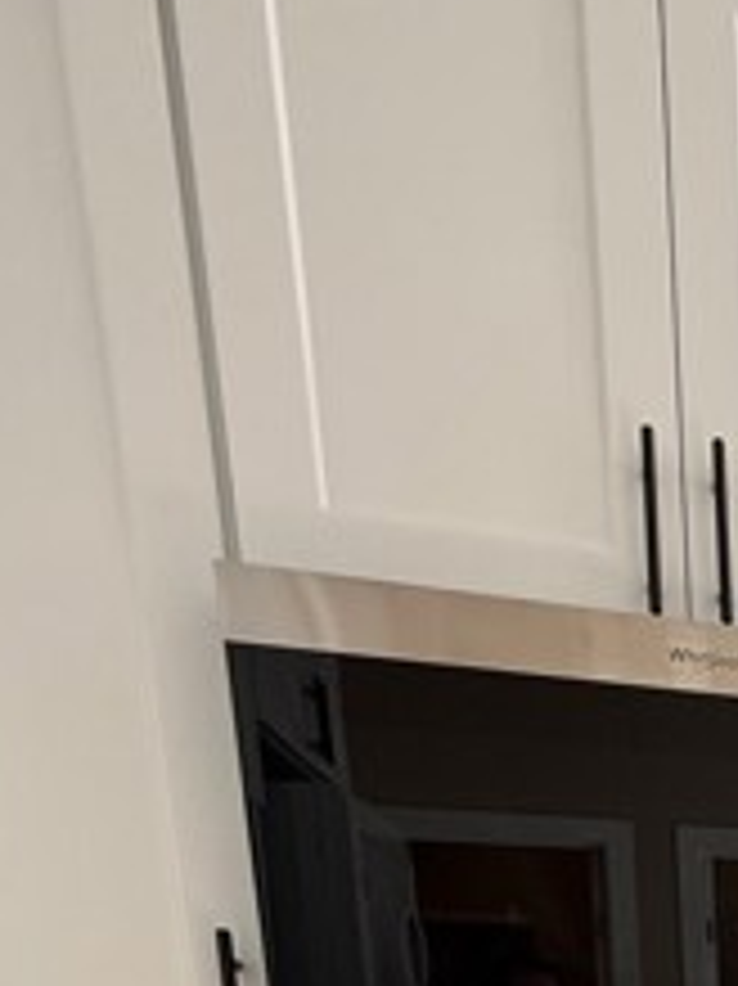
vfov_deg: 33.1
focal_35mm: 41
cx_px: 1030
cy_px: 1297
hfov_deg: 27.4
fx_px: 1167
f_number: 2.2
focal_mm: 2.22
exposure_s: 1/99
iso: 80
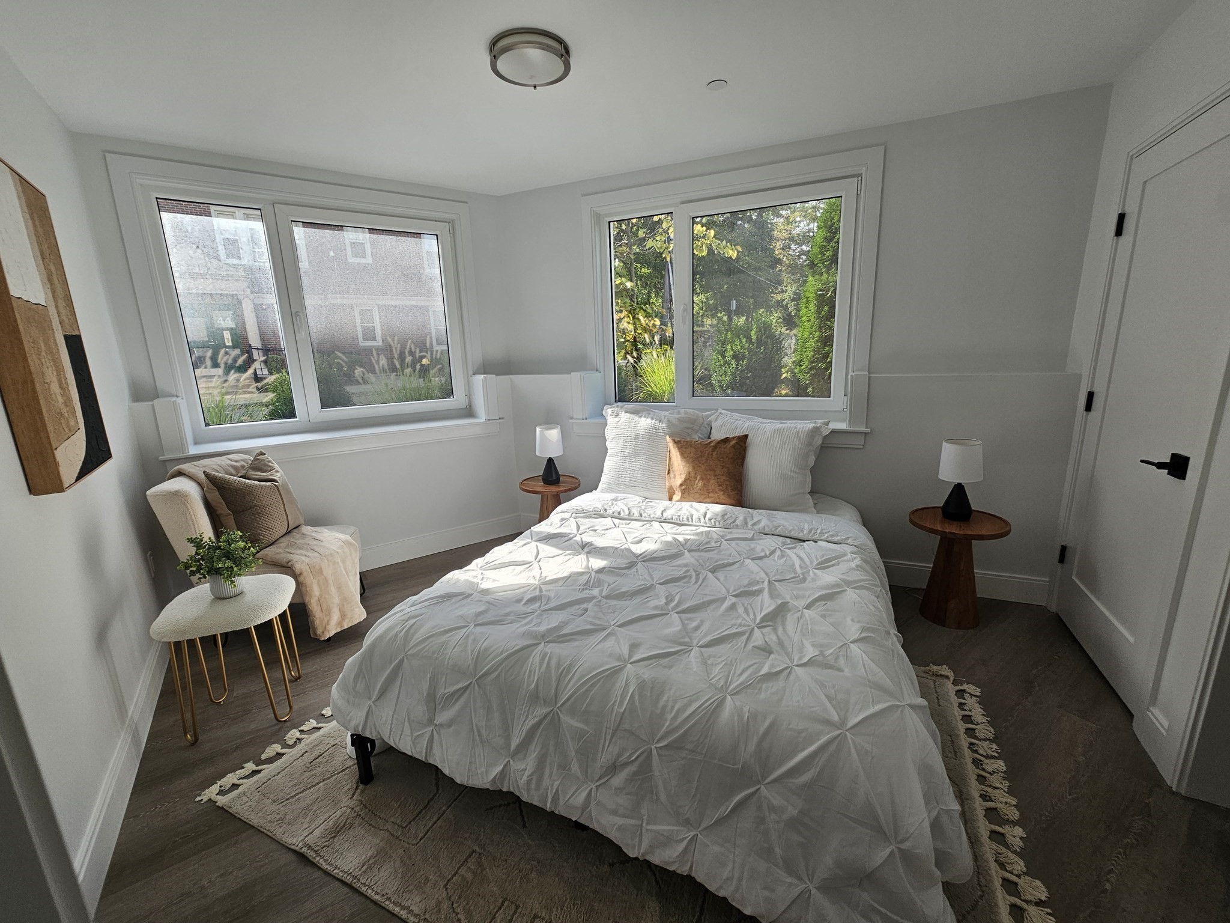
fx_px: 462
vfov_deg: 89.9
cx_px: 615
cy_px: 462
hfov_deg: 106.2
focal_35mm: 13
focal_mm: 2.2
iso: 50
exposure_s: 1/190
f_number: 2.2
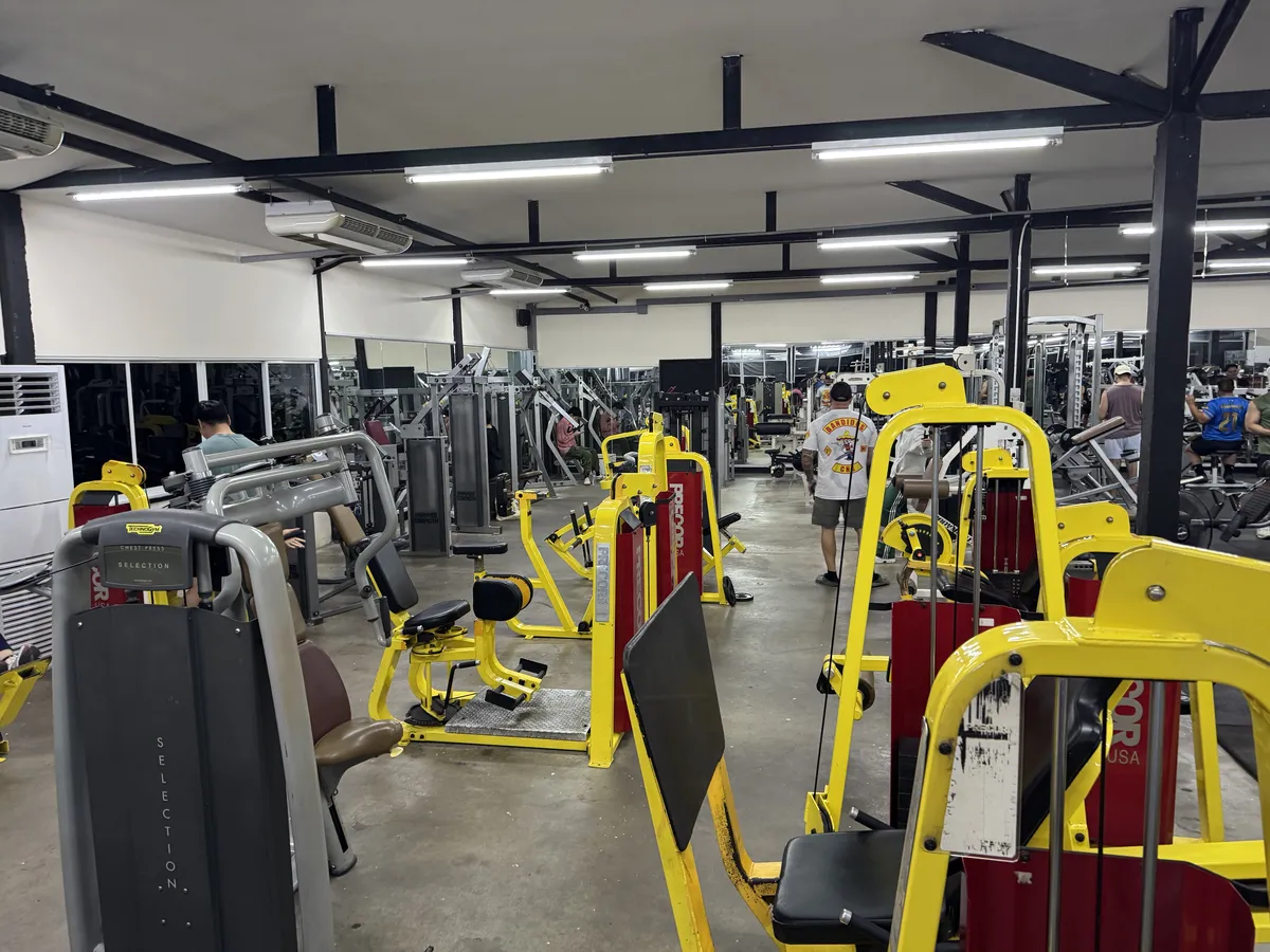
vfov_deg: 56.8
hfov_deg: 71.6
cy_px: 476
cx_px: 635
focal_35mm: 24
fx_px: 881
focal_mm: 6.76
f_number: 1.78
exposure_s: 1/50
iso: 320
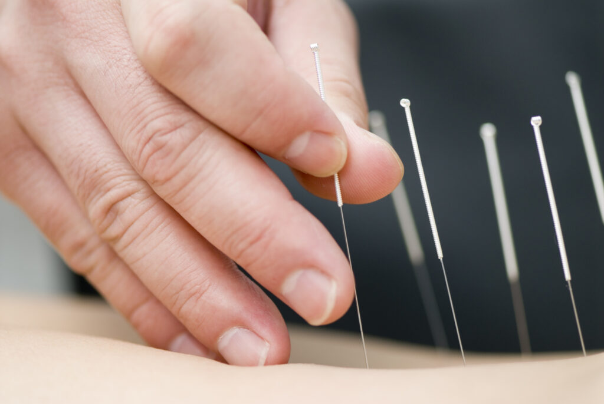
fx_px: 2646
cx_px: 302
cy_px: 202
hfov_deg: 13.0
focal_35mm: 158
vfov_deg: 8.7
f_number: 3
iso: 100
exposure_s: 1/100
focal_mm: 105
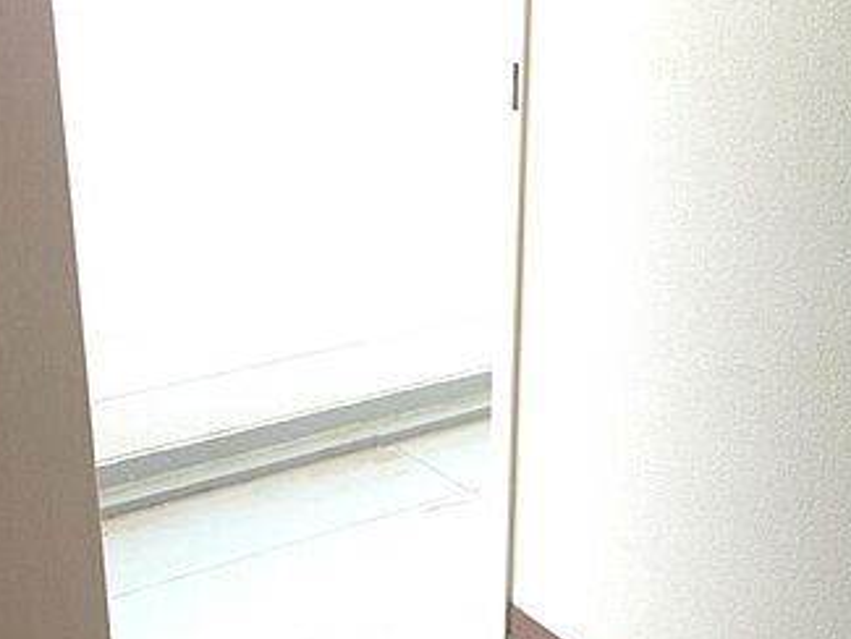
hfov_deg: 29.8
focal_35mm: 65
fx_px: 1599
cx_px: 461
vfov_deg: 22.5
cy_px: 414
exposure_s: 1/60
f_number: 2.4
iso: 50
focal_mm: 4.12
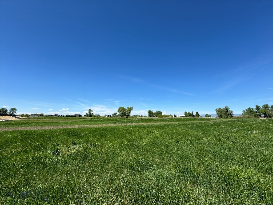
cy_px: 102
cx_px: 136
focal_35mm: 14
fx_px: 110
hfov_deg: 102.1
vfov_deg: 85.7
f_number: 2.2
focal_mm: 2.22
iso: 50
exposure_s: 1/2342
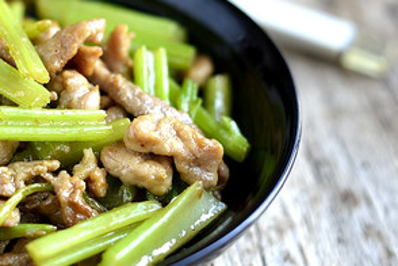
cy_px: 87
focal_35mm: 102
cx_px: 69
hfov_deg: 19.8
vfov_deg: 13.4
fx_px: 1128
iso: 100
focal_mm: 50
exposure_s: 1/100
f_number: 2.5
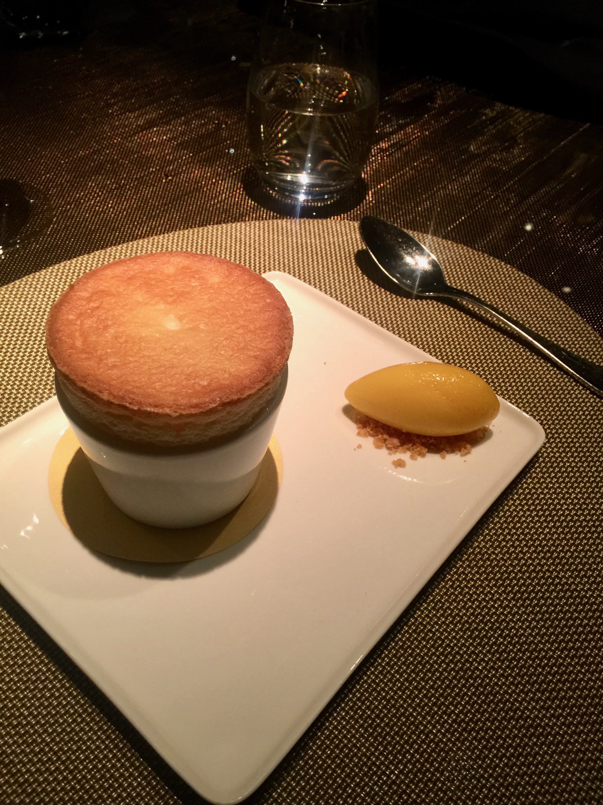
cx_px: 302
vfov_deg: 61.7
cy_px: 402
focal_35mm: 29
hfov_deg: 48.2
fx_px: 674
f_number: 2.2
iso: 125
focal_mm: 4.15
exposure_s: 1/17
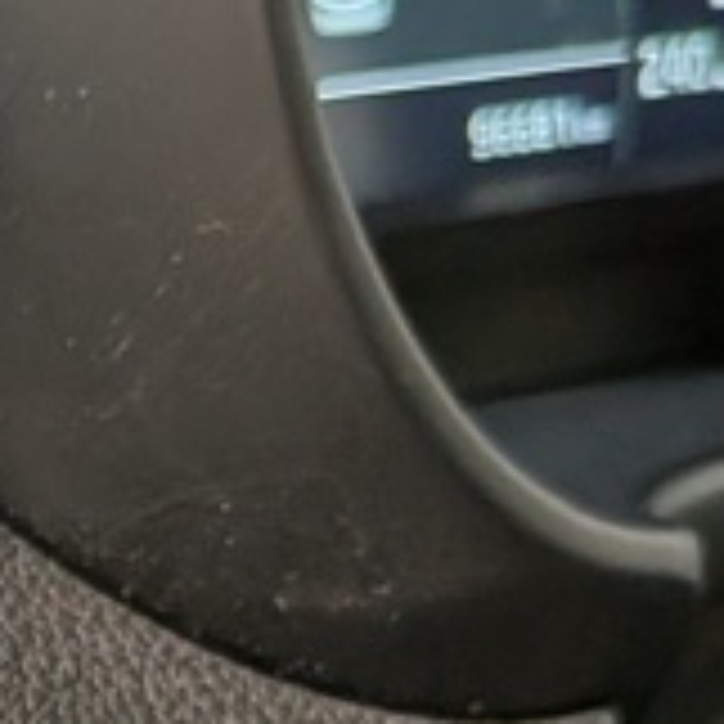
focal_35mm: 135
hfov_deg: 11.2
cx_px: -890
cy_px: 1367
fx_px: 3194
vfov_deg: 11.8
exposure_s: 1/53
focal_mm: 4.53
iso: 30
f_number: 1.7
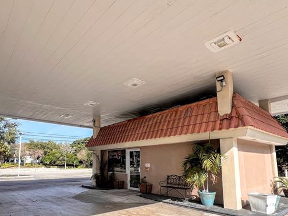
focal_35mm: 21
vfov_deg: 61.8
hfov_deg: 77.4
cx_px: 106
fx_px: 175
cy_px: 144
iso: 32
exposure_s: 1/968
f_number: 1.8
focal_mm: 1.57
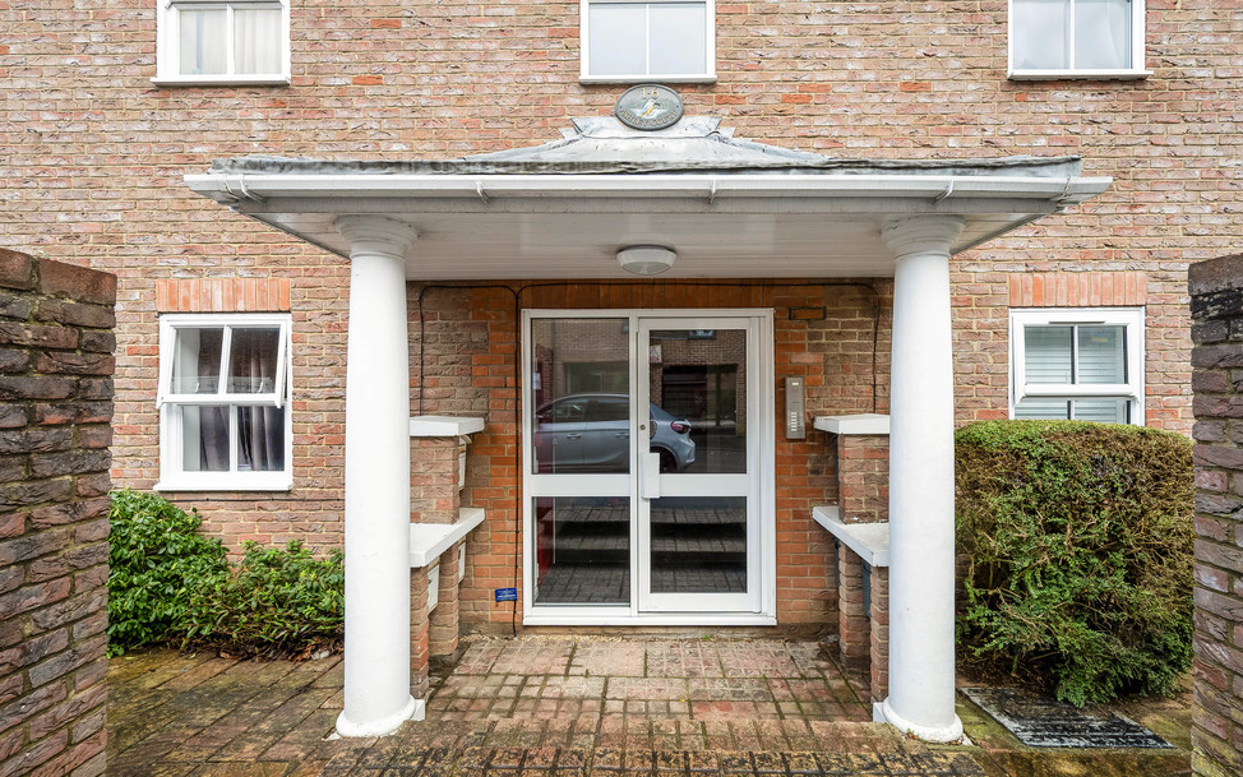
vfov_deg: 74.8
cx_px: 644
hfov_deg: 101.4
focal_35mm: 15
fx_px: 508
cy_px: 392
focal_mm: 14
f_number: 9
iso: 250
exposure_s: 1/60
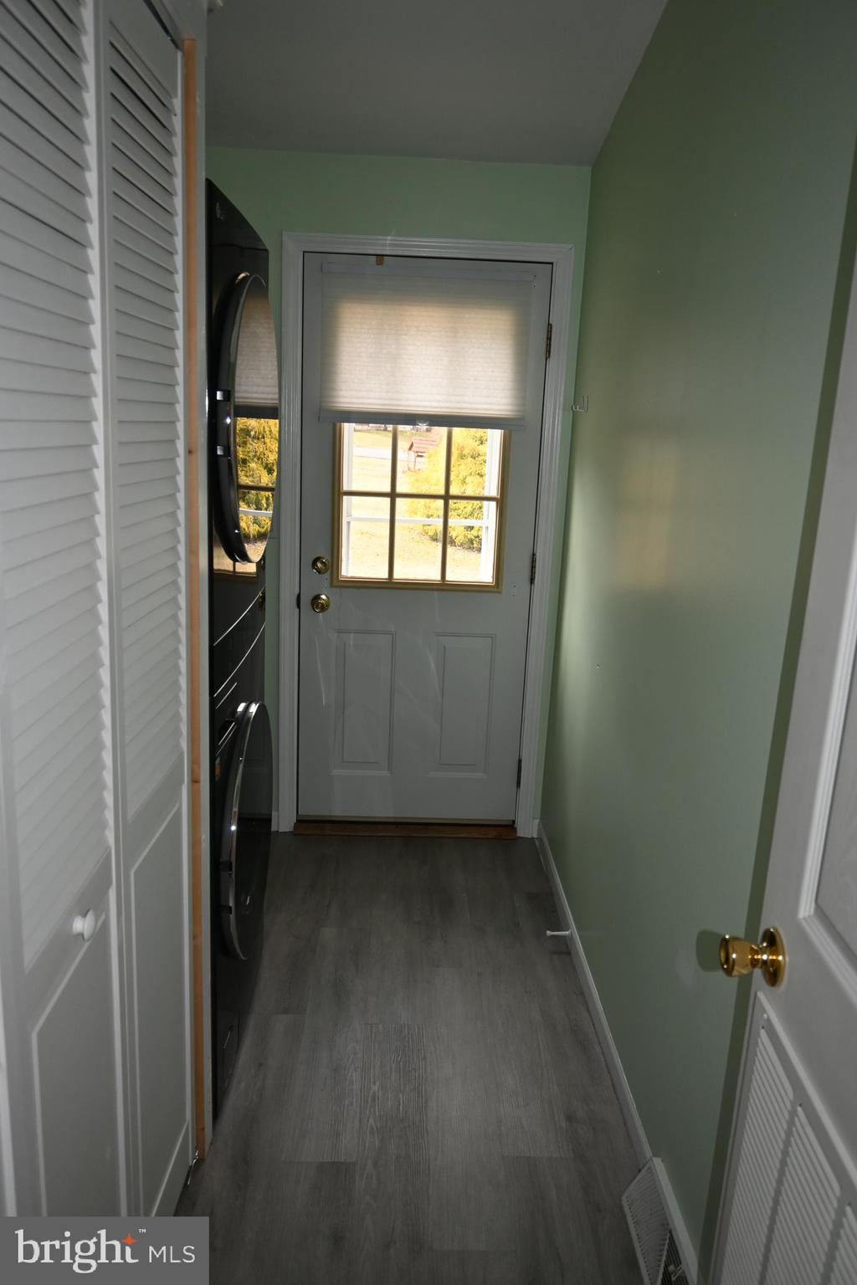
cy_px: 642
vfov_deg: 68.9
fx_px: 937
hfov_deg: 49.1
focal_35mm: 26
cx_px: 428
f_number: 3.5
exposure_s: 1/125
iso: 220
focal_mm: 17.5
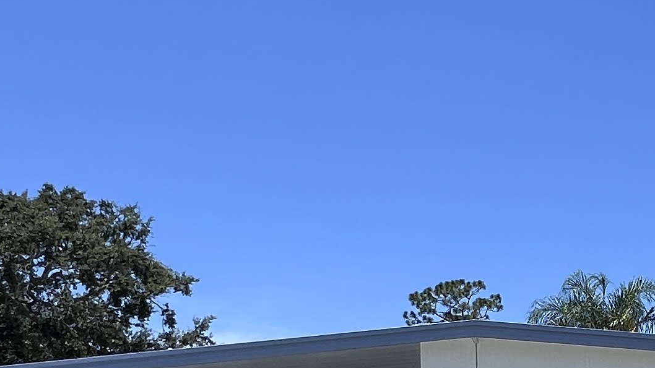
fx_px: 938
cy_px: 446
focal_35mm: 54
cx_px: 589
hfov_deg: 36.2
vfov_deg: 20.7
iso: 32
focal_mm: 1.57
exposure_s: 1/1488
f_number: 1.8
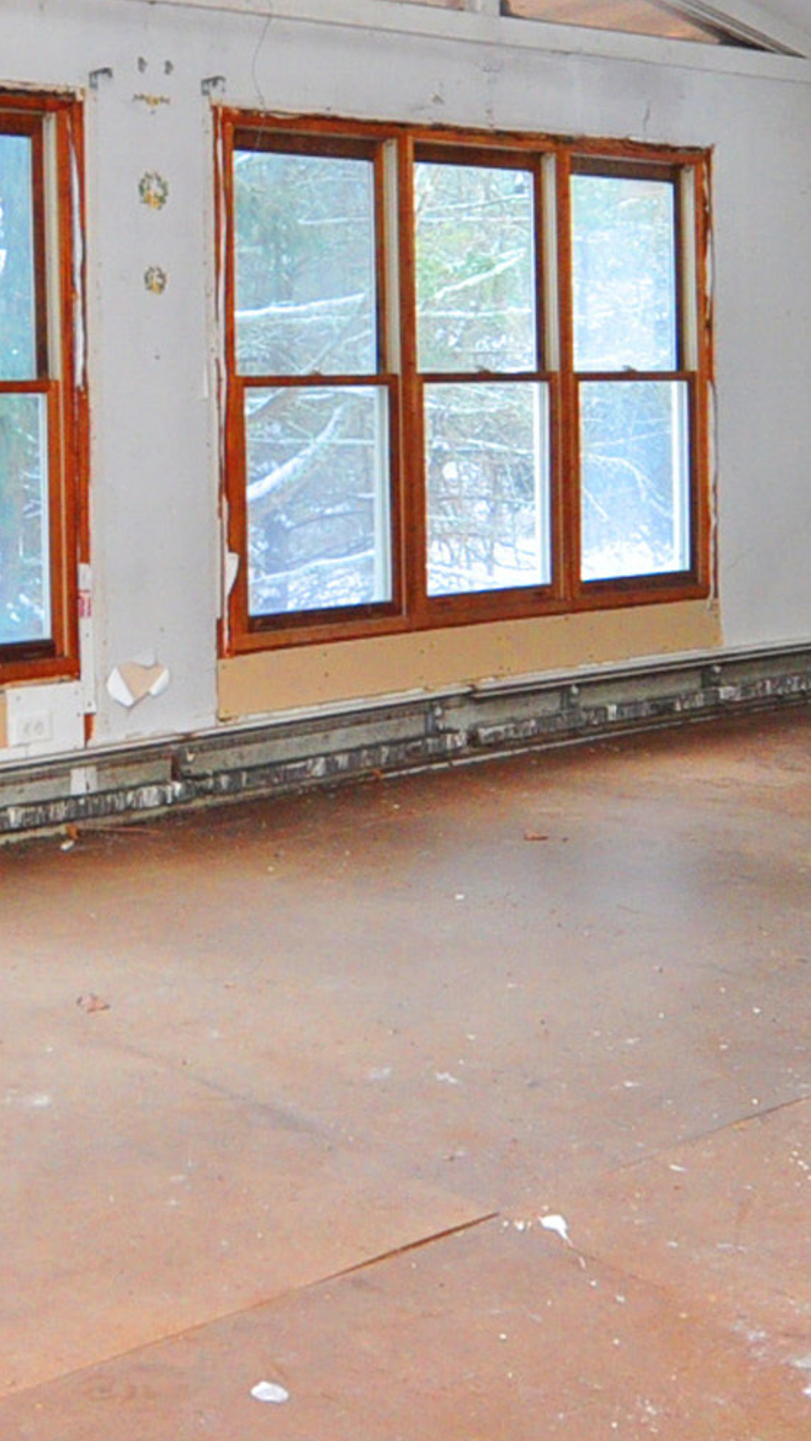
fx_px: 1757
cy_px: 423
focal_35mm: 46
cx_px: 17
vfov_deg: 43.6
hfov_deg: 24.9
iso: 1000
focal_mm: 10
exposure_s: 1/125
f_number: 4
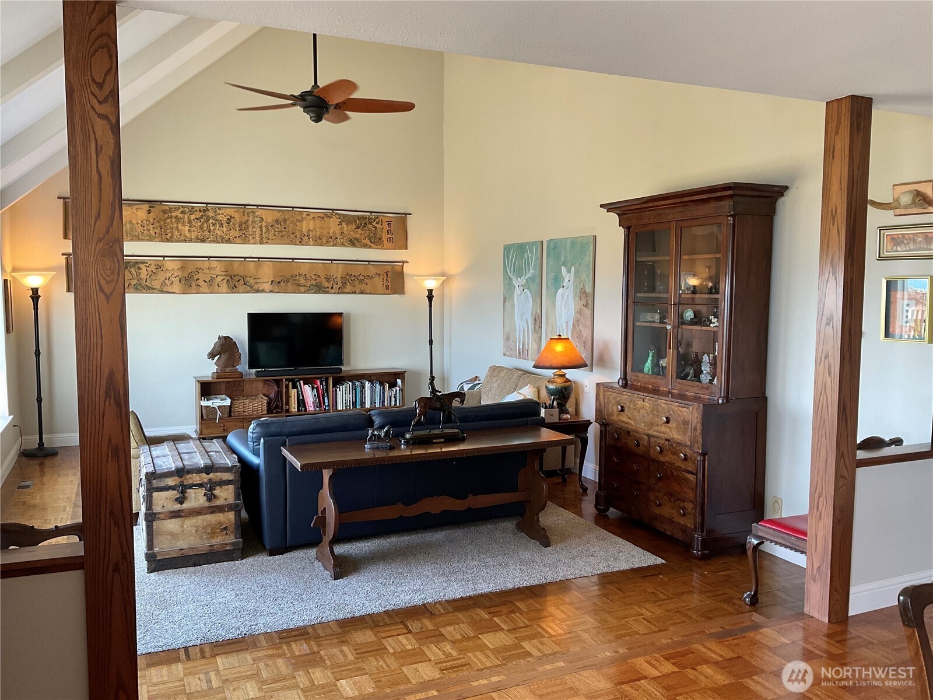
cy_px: 350
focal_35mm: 29
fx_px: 782
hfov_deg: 61.7
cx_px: 466
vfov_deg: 48.2
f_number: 1.8
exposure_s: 1/60
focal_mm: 3
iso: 50
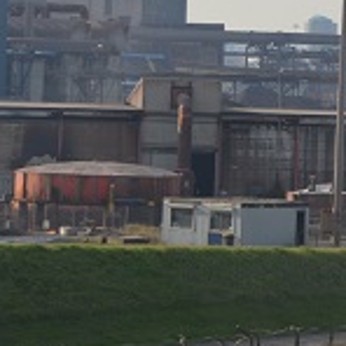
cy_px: -57
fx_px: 4309
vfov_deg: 4.6
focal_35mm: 381
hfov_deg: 4.6
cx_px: 270
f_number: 9
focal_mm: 58
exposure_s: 1/320
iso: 100
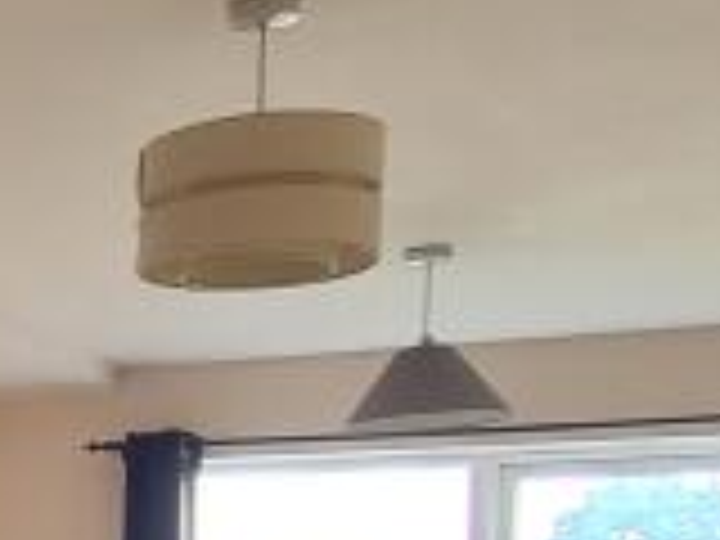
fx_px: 1726
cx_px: -904
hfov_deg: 15.6
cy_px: 670
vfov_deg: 16.9
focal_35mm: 83
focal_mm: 2.2
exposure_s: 1/50
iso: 200
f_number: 2.2
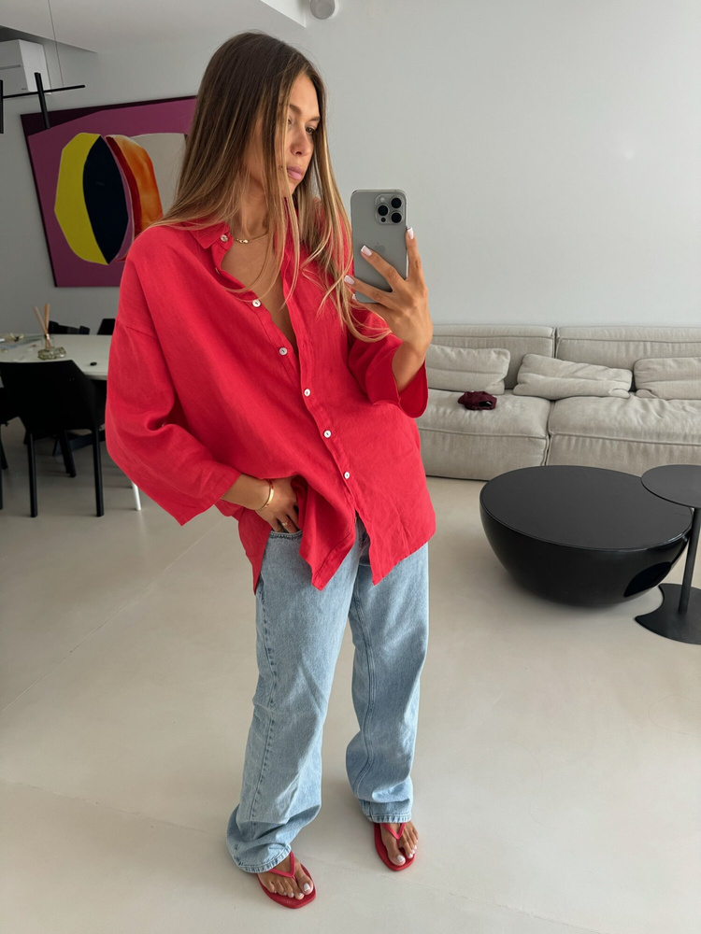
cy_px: 467
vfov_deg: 71.6
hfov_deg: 56.8
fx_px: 648
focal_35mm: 24
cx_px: 350
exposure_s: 1/121
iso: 64
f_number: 1.78
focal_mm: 6.76
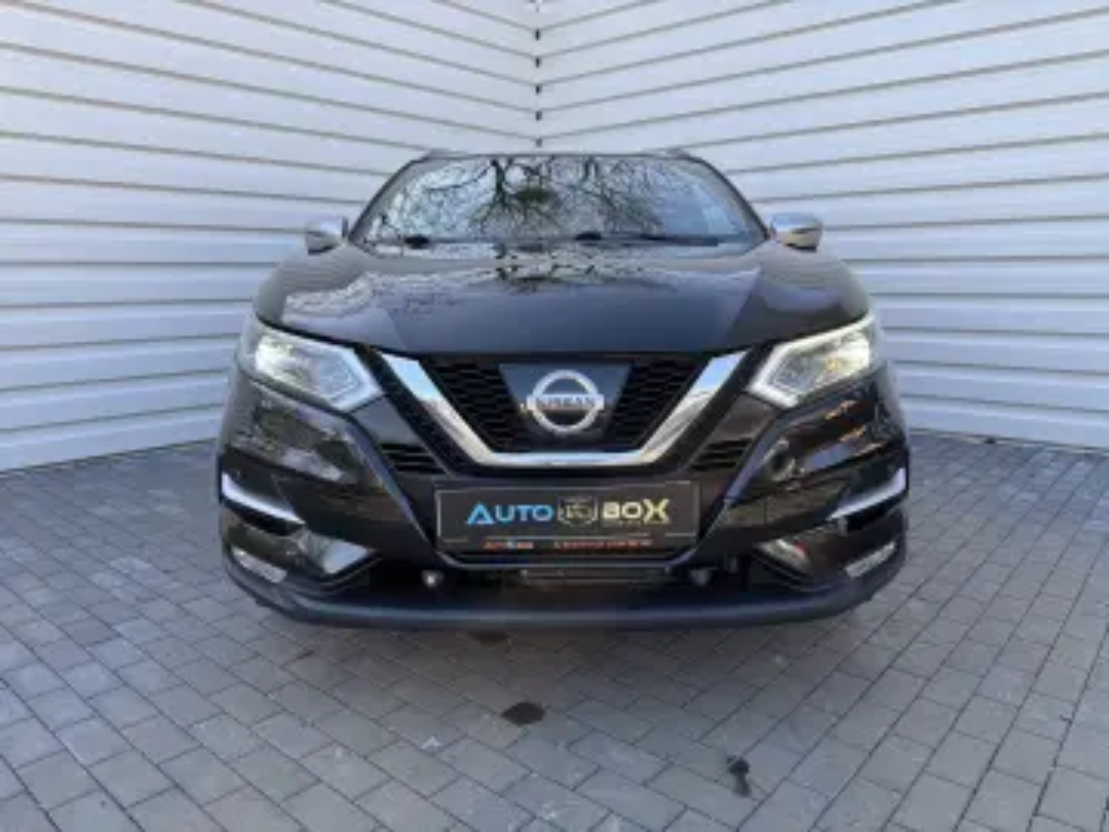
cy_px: 416
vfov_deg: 56.8
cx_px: 554
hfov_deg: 71.6
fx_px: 769
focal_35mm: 24
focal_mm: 6.76
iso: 400
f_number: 1.78
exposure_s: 1/2801
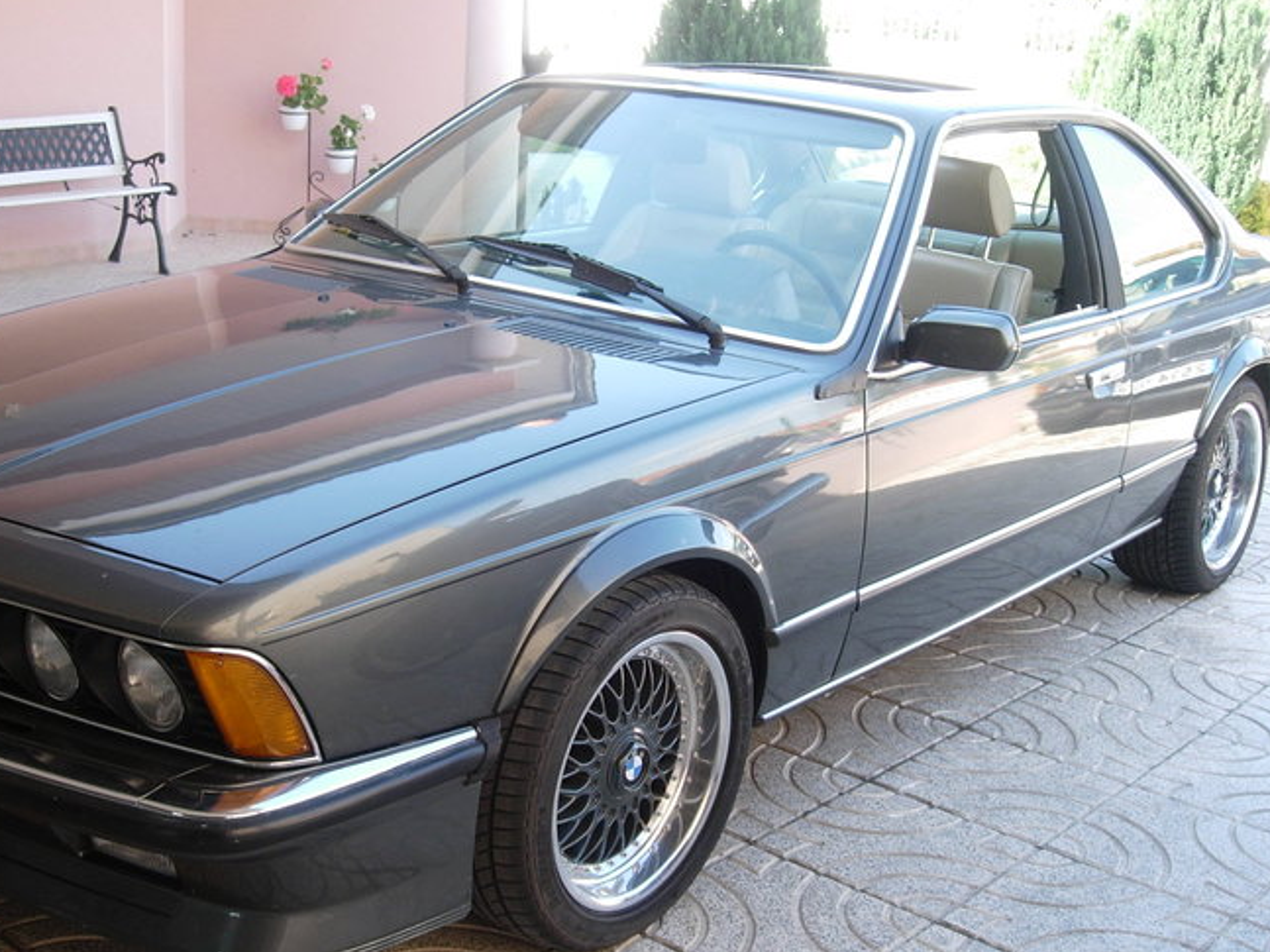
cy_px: 552
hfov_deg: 40.3
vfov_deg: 30.8
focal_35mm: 47
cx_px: 538
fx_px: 1724
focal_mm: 7.8
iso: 79
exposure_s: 1/108
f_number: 2.8
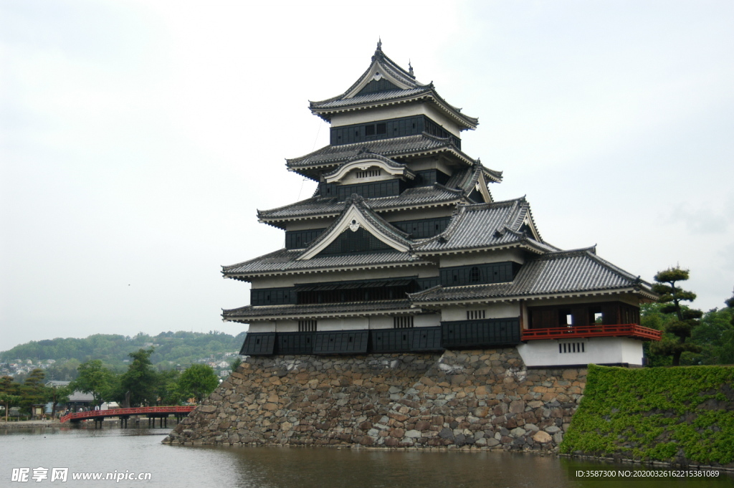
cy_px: 244
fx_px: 978
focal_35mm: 48
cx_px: 367
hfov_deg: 41.1
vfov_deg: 28.0
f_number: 4
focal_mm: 32
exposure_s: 1/250
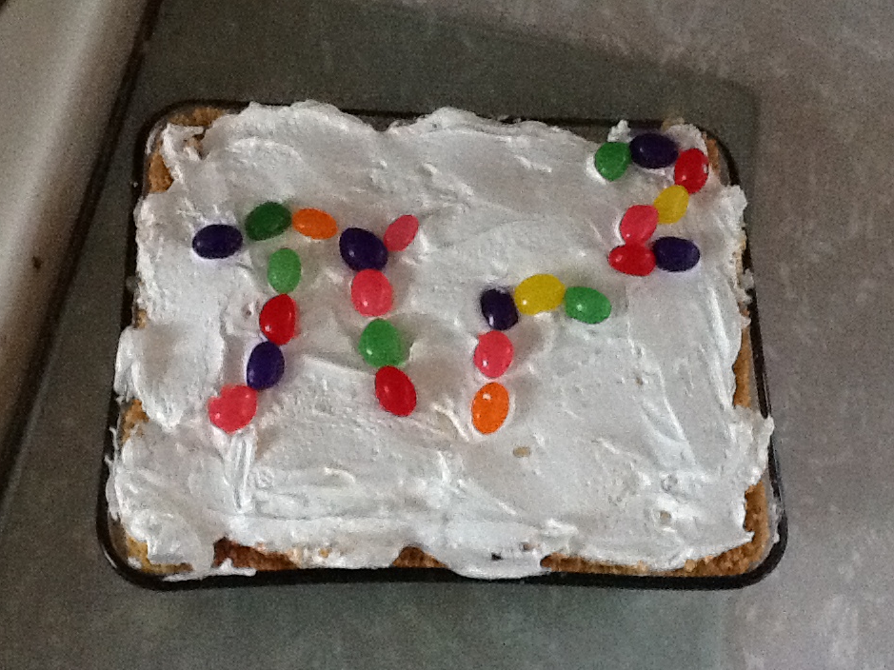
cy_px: 339
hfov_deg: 42.1
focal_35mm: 45
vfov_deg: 32.2
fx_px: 1162
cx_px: 447
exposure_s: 1/20
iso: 400
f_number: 2.4
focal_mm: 2.03
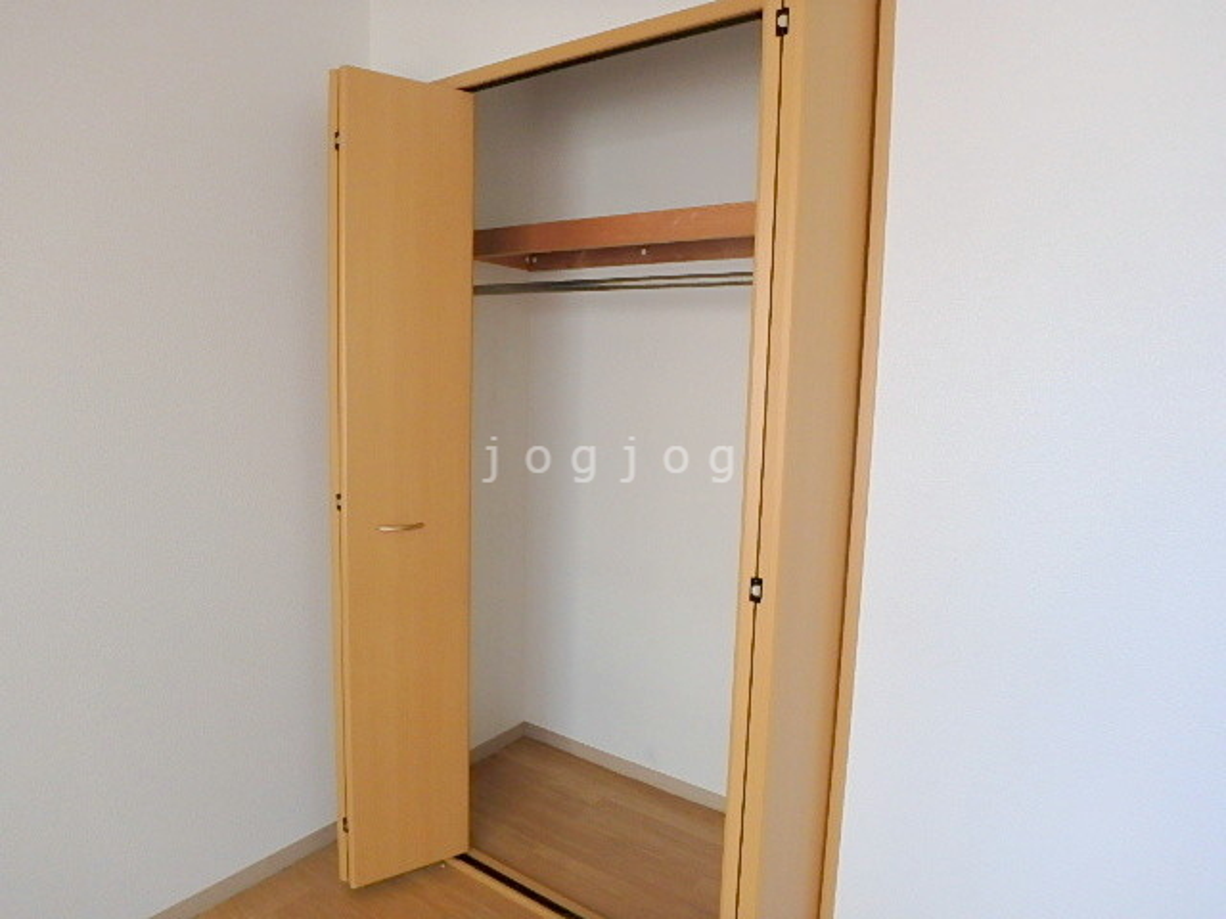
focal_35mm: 21
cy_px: 460
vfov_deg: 63.4
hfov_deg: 79.0
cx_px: 613
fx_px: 744
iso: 320
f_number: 3.5
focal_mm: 3.7
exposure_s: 1/30
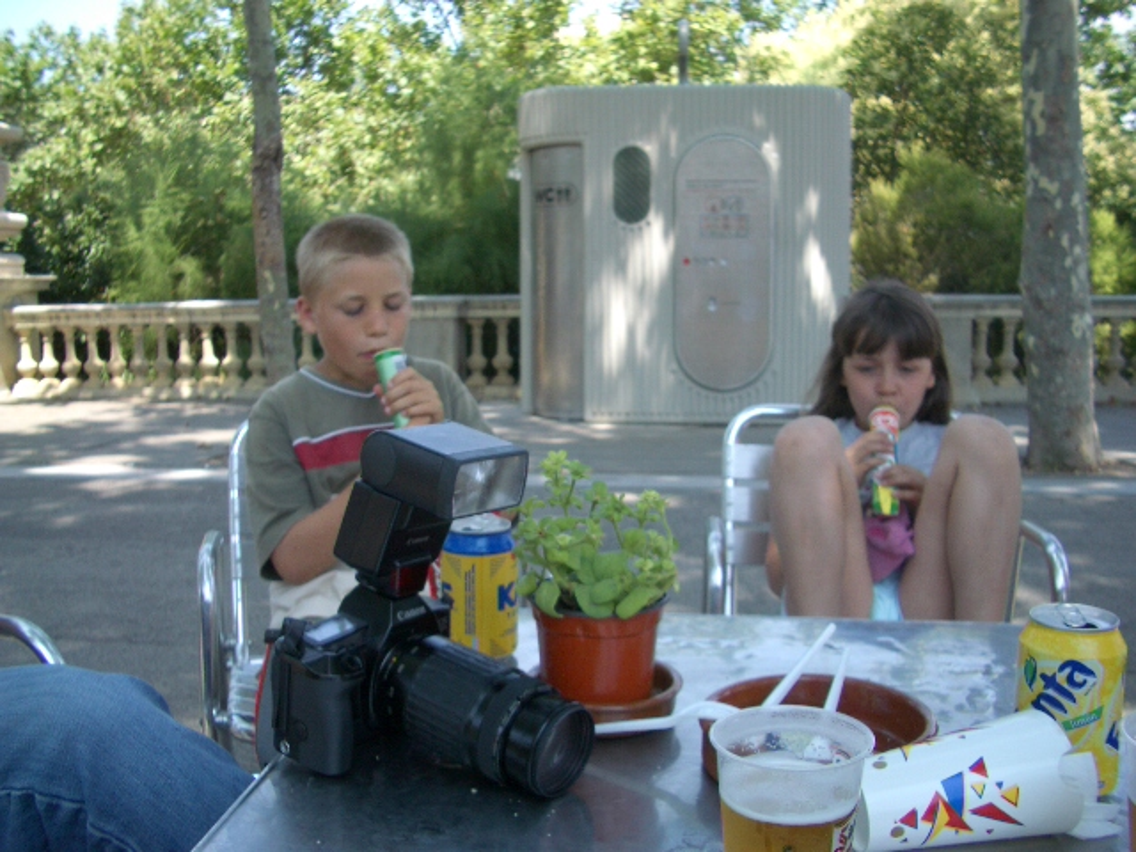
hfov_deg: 52.6
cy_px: 426
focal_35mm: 35
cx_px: 568
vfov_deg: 40.7
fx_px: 1149
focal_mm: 5.8
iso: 50
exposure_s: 1/320
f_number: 2.6
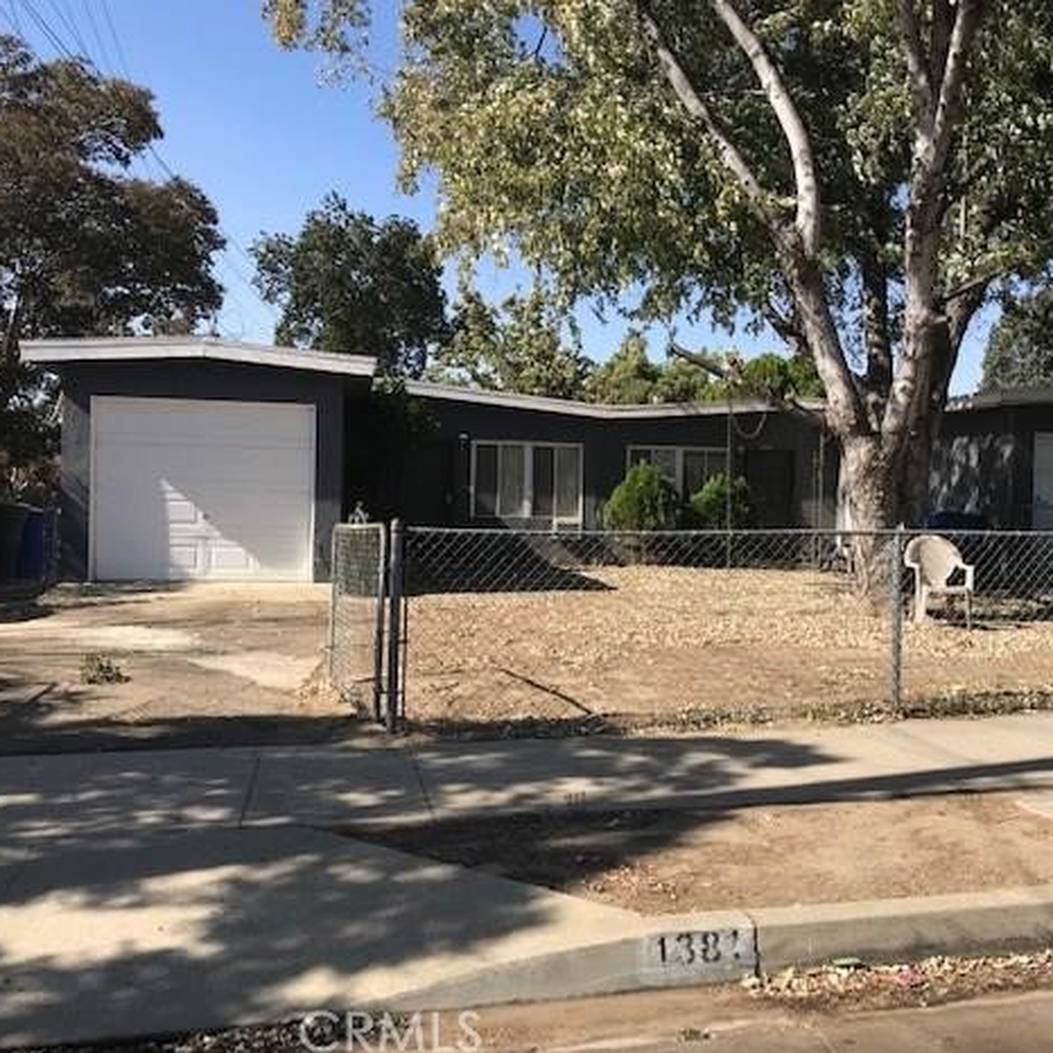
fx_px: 1170
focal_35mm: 34
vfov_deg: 48.5
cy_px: 522
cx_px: 658
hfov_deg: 48.0
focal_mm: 3.99
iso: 20
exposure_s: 1/1681
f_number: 1.8
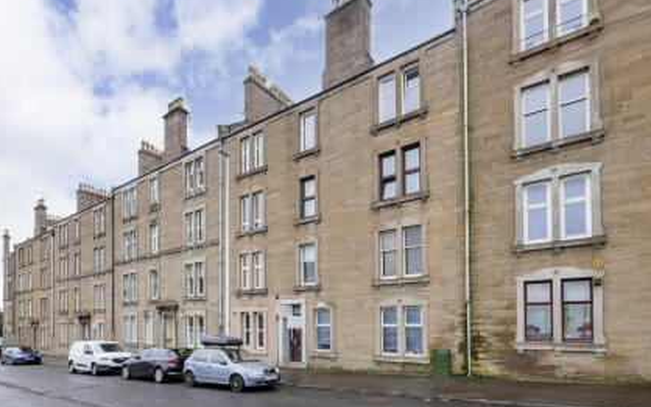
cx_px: 323
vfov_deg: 74.6
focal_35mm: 15
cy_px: 222
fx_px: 266
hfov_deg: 101.5
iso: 200
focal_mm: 7
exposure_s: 1/160
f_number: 4.5
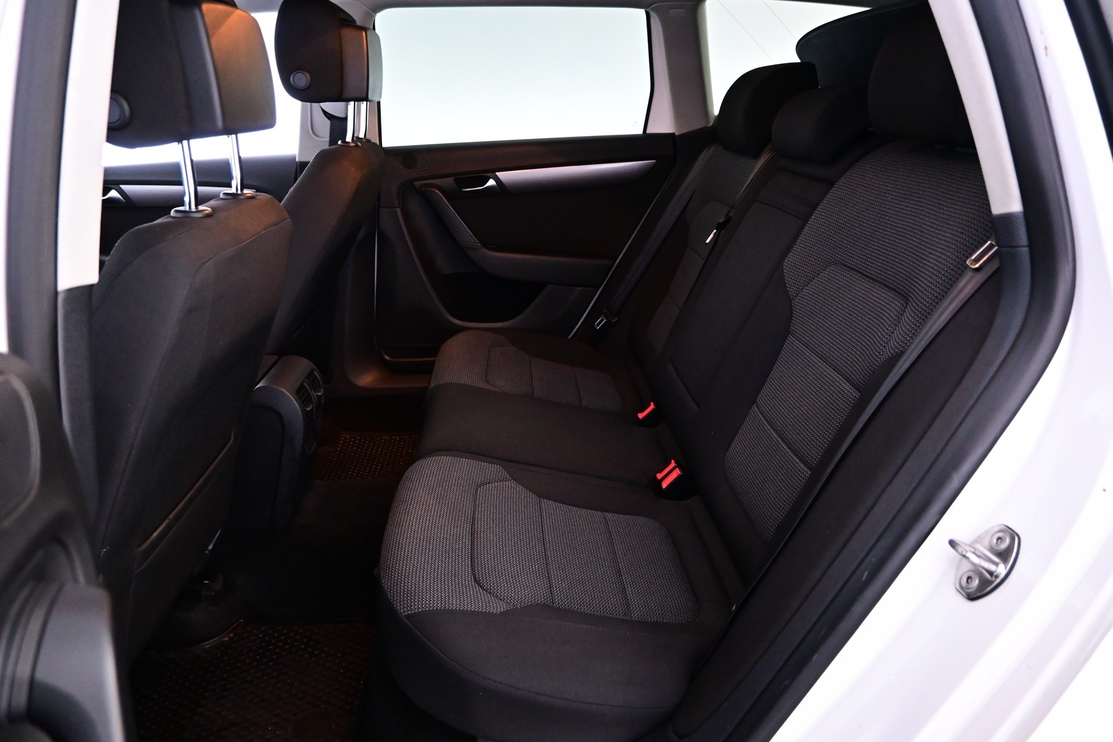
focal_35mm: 24
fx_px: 742
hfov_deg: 73.7
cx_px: 556
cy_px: 371
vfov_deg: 53.1
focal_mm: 16
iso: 4000
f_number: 3.5
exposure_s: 1/25
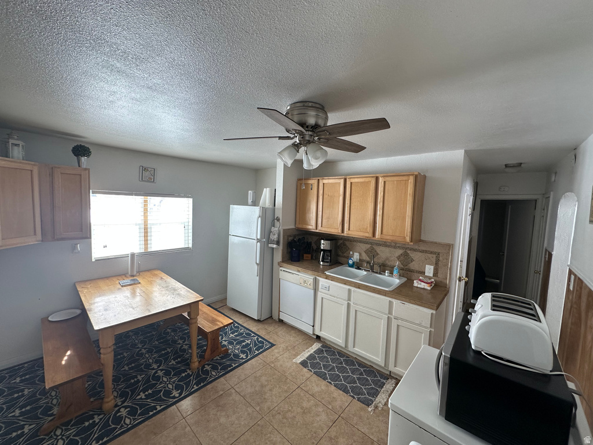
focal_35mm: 14
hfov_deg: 102.1
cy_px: 222
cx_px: 296
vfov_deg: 85.7
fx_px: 240
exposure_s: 1/99
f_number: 2.2
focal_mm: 2.22
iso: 80
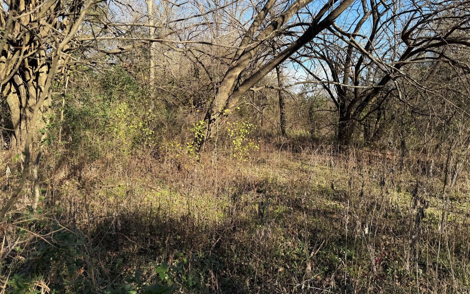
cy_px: 132
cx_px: 232
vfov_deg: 47.5
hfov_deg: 70.4
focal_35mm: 26
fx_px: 333
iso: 80
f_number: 1.78
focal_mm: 6.76
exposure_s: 1/1337
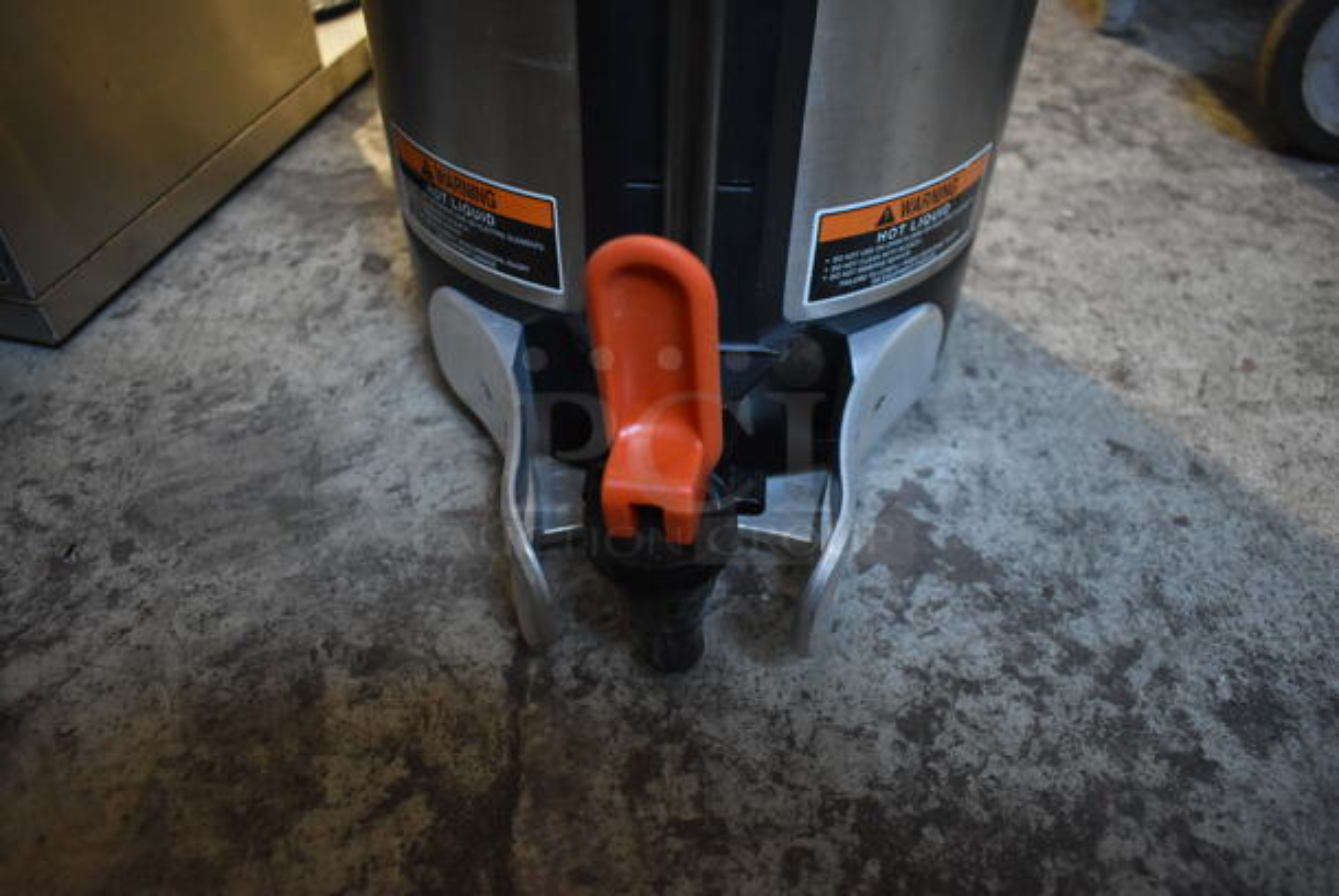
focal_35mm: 27
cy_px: 448
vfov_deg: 48.0
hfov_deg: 67.3
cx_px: 670
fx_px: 1005
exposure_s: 1/30
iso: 1800
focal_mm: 18
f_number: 3.5
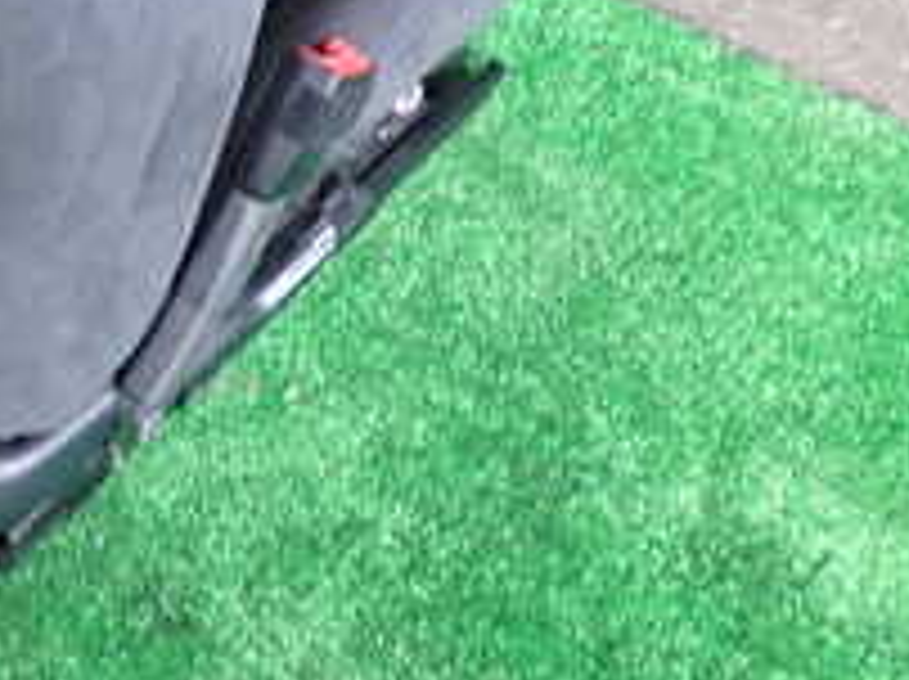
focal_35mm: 107
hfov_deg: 17.3
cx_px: -274
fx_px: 2806
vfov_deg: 13.3
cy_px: -203
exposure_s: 1/40
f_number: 2.5
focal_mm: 6.37
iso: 640
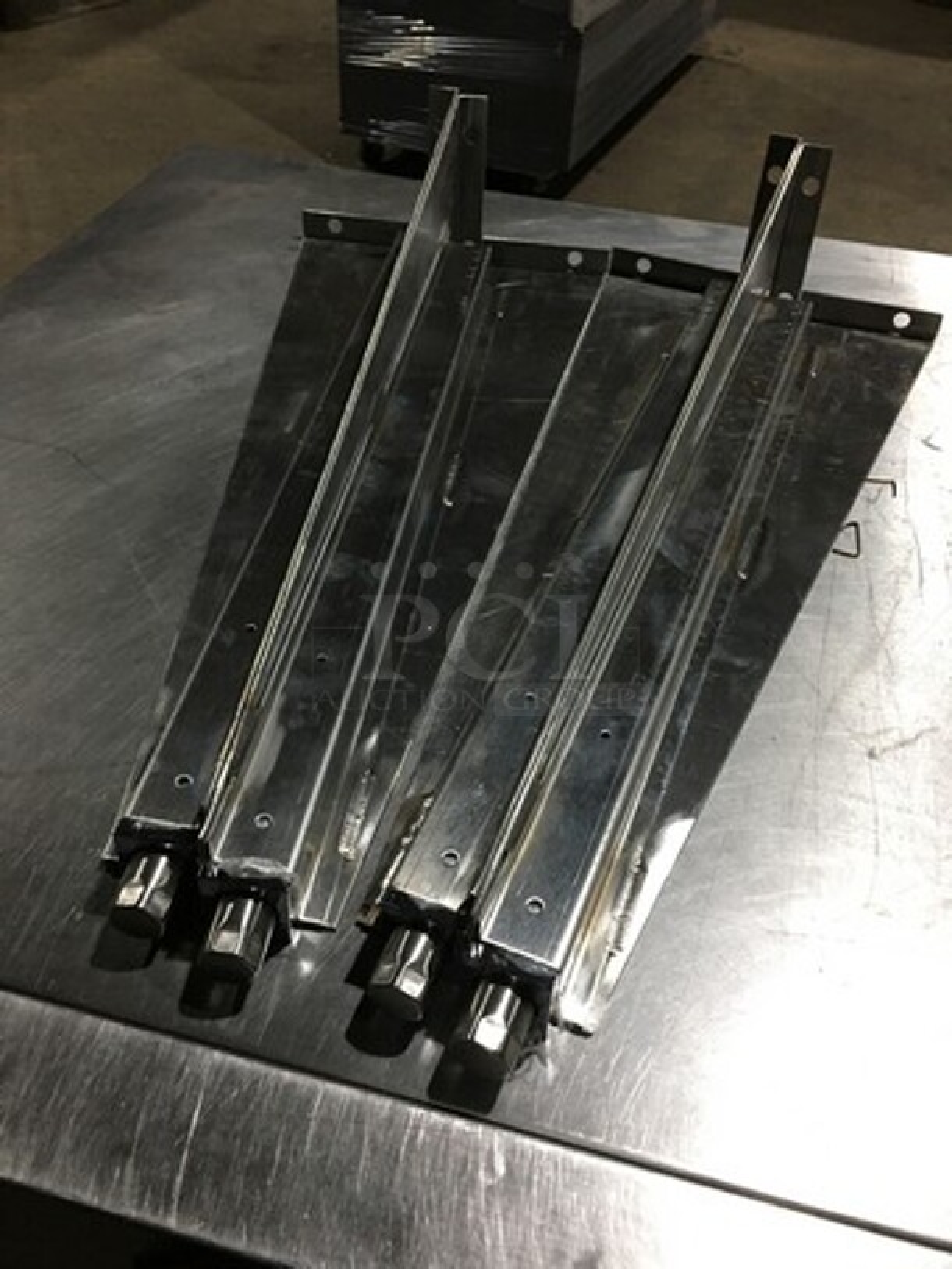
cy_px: 634
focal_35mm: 29
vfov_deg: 61.7
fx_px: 1063
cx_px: 476
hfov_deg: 48.2
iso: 64
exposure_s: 1/15
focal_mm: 4.15
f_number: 2.2
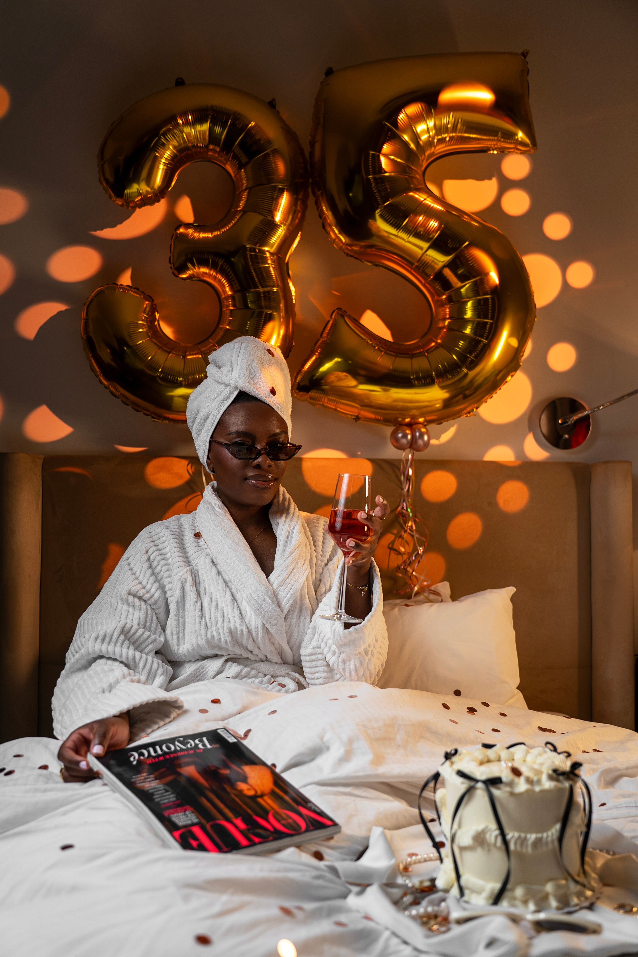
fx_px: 851
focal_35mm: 32
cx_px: 319
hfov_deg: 41.1
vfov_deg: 58.7
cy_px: 478
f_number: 2.8
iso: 125
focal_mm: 32
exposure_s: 1/160
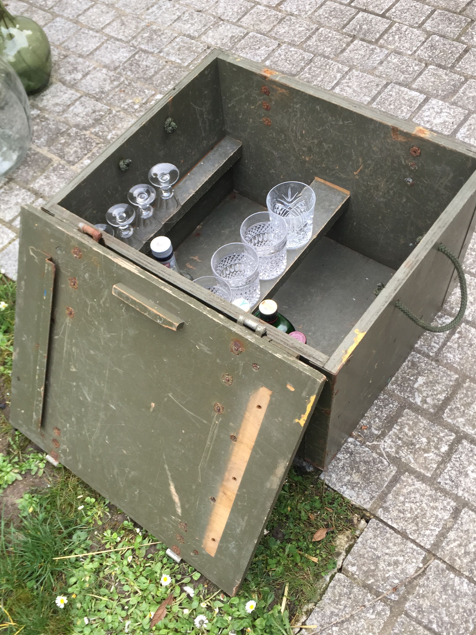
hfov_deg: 41.7
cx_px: 214
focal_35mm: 34
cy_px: 362
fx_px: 623
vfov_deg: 53.8
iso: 32
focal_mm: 4.15
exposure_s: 1/50
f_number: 2.2
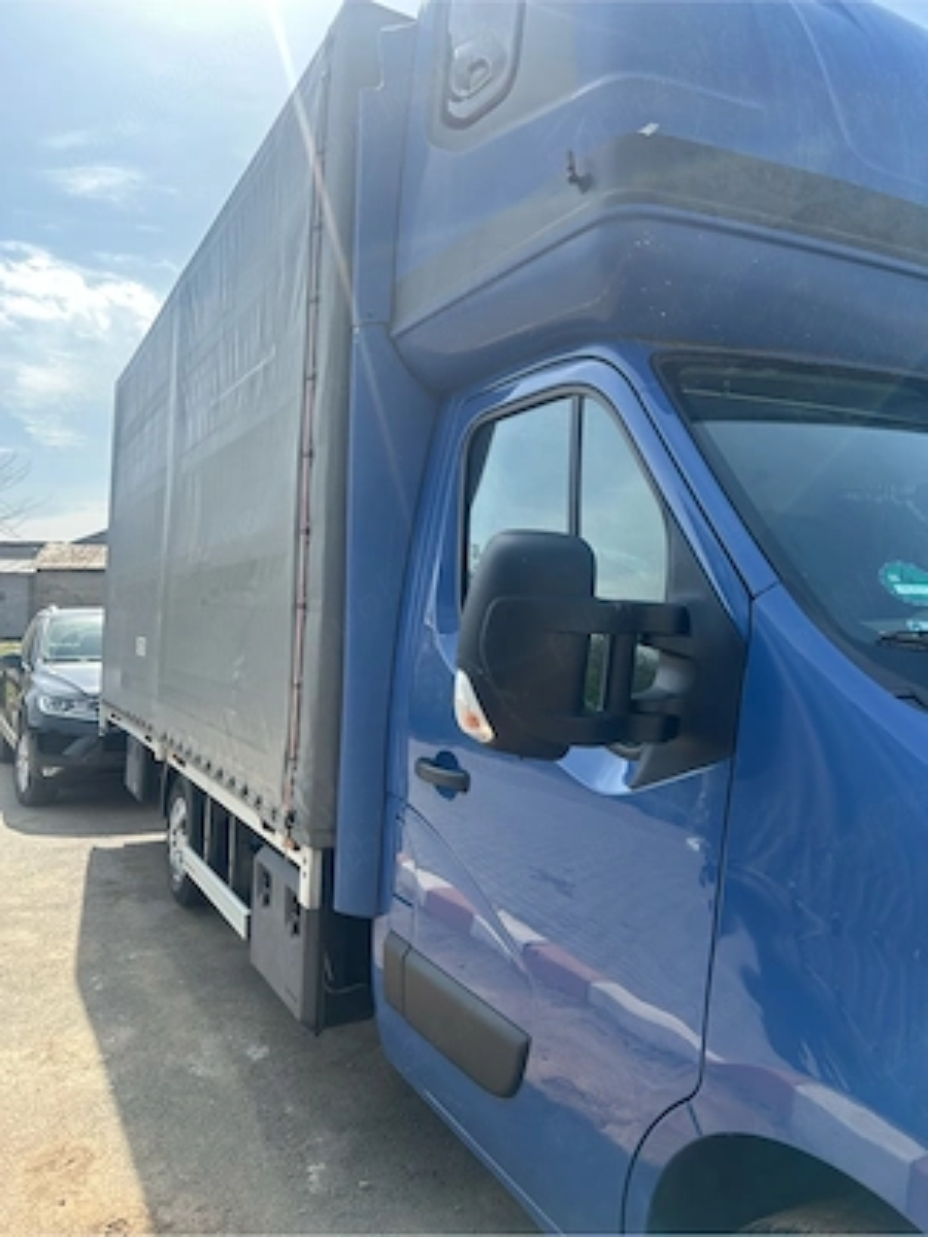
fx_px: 929
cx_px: 464
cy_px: 618
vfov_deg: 67.3
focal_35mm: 26
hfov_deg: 53.1
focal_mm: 5.7
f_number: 1.5
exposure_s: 1/1779
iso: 50
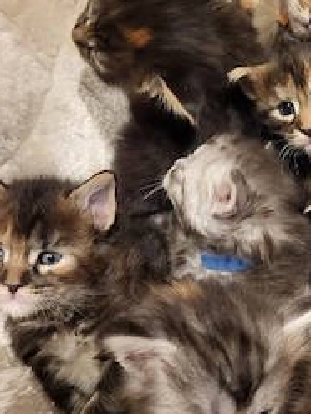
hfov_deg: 33.5
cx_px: 244
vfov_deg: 44.5
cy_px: 162
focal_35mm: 42
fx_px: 503
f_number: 1.8
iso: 400
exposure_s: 1/50.3
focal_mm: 5.4
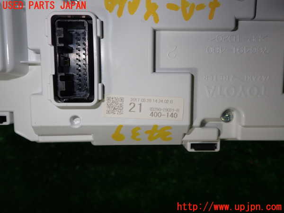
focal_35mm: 30
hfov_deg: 60.0
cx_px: 142
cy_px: 106
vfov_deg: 46.8
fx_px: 246
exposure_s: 1/30
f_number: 6.3
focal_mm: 5.4
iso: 125
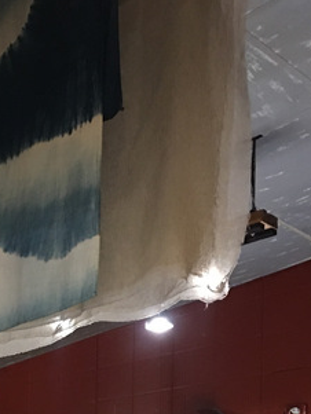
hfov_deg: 18.7
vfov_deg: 23.1
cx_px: 7
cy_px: 503
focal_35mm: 77
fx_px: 922
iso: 125
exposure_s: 1/4
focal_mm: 4.15
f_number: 2.2
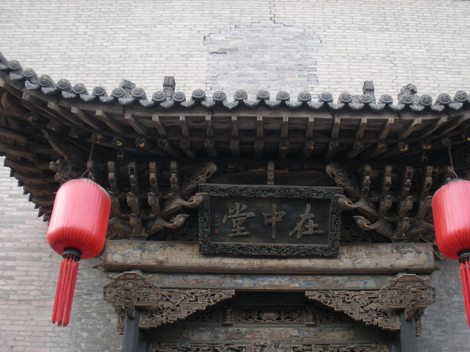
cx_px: 276
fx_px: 625
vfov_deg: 31.5
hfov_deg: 41.1
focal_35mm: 46
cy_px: 204
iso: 64
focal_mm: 6.3
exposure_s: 1/103
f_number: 3.5
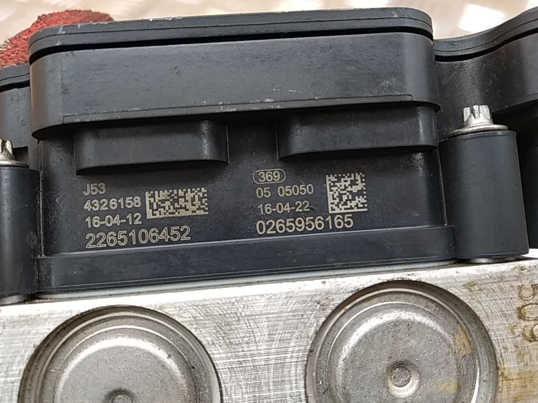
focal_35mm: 27
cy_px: 205
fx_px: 420
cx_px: 263
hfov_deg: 65.3
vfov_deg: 51.3
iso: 118
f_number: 2.2
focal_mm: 3.82
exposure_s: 1/50
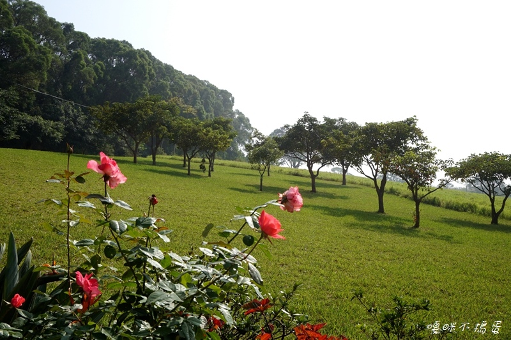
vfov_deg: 30.8
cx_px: 256
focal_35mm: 44
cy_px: 170
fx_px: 617
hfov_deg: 45.0
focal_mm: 29
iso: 100
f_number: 14
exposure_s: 1/125
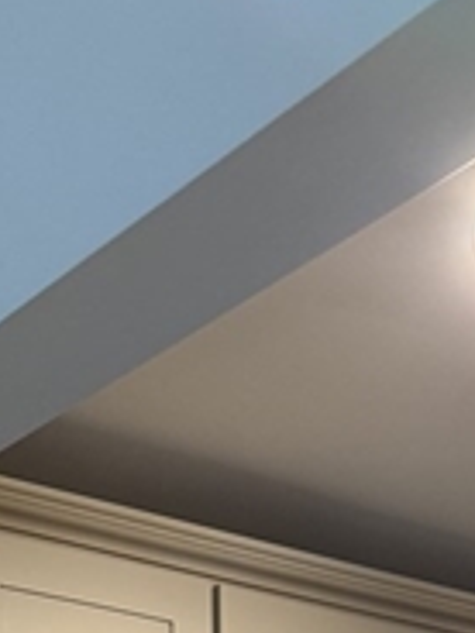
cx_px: 437
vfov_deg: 15.5
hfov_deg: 14.6
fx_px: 1830
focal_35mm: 100
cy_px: 1276
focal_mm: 6.76
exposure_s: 1/120
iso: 125
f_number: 1.78
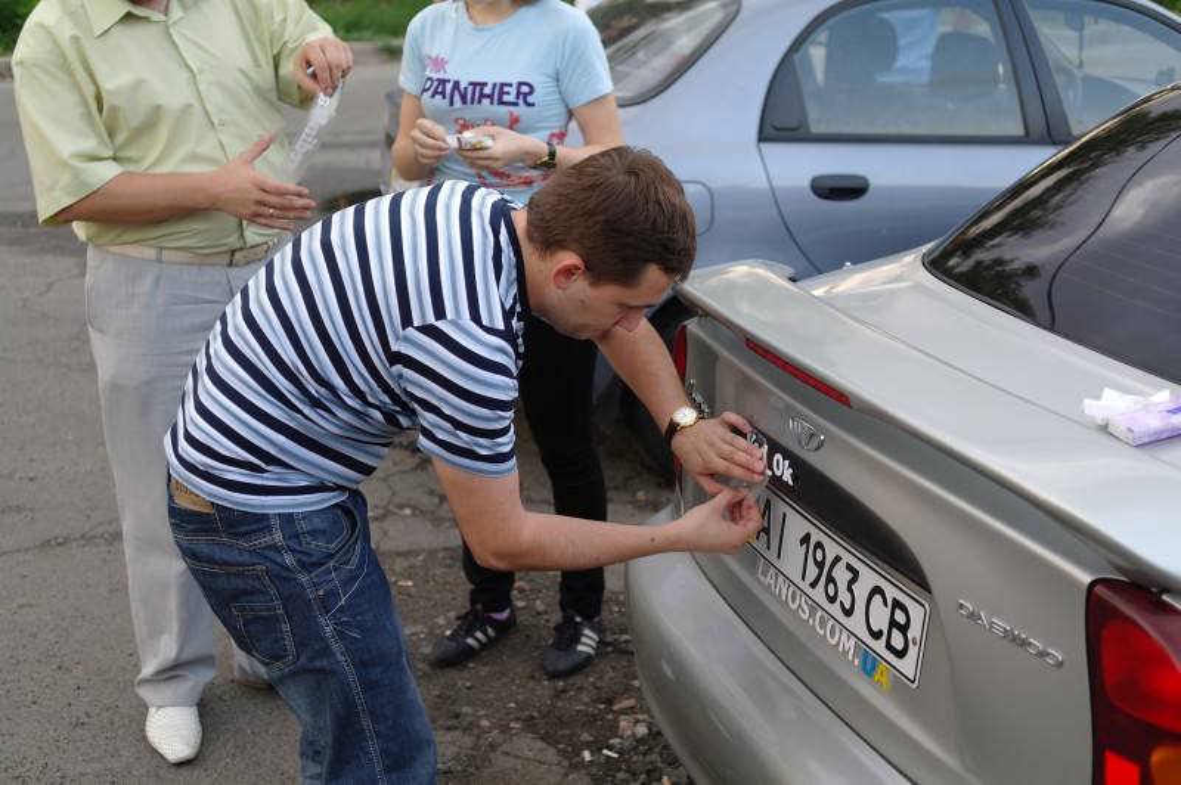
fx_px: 1508
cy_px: 392
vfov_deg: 29.2
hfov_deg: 42.8
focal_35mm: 46
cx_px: 590
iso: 100
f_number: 2.2
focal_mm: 30
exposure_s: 1/45
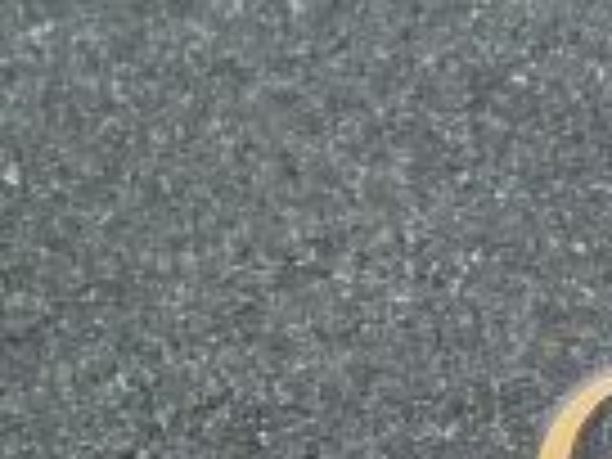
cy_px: 824
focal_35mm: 490
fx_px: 8663
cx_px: 1260
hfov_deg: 4.0
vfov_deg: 3.0
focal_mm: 17
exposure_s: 1/40
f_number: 4.3
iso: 200
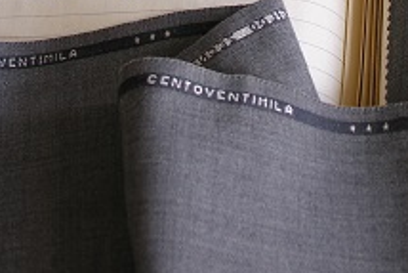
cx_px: 286
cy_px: -92
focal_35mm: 107
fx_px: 1213
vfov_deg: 12.4
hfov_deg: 19.0
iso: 50
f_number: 2.8
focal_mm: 8.9
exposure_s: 1/14.8
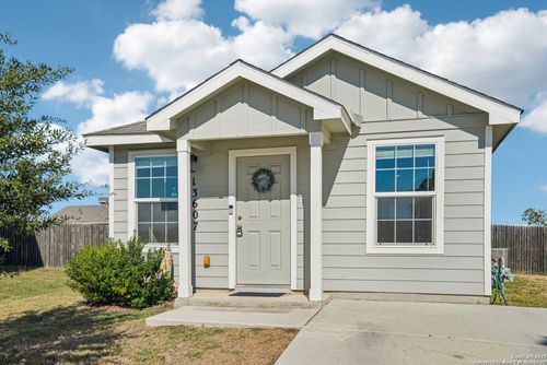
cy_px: 182
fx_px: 517
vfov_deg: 38.9
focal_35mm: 34
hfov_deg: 55.8
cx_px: 274
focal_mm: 34
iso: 200
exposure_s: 1/1500
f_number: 8
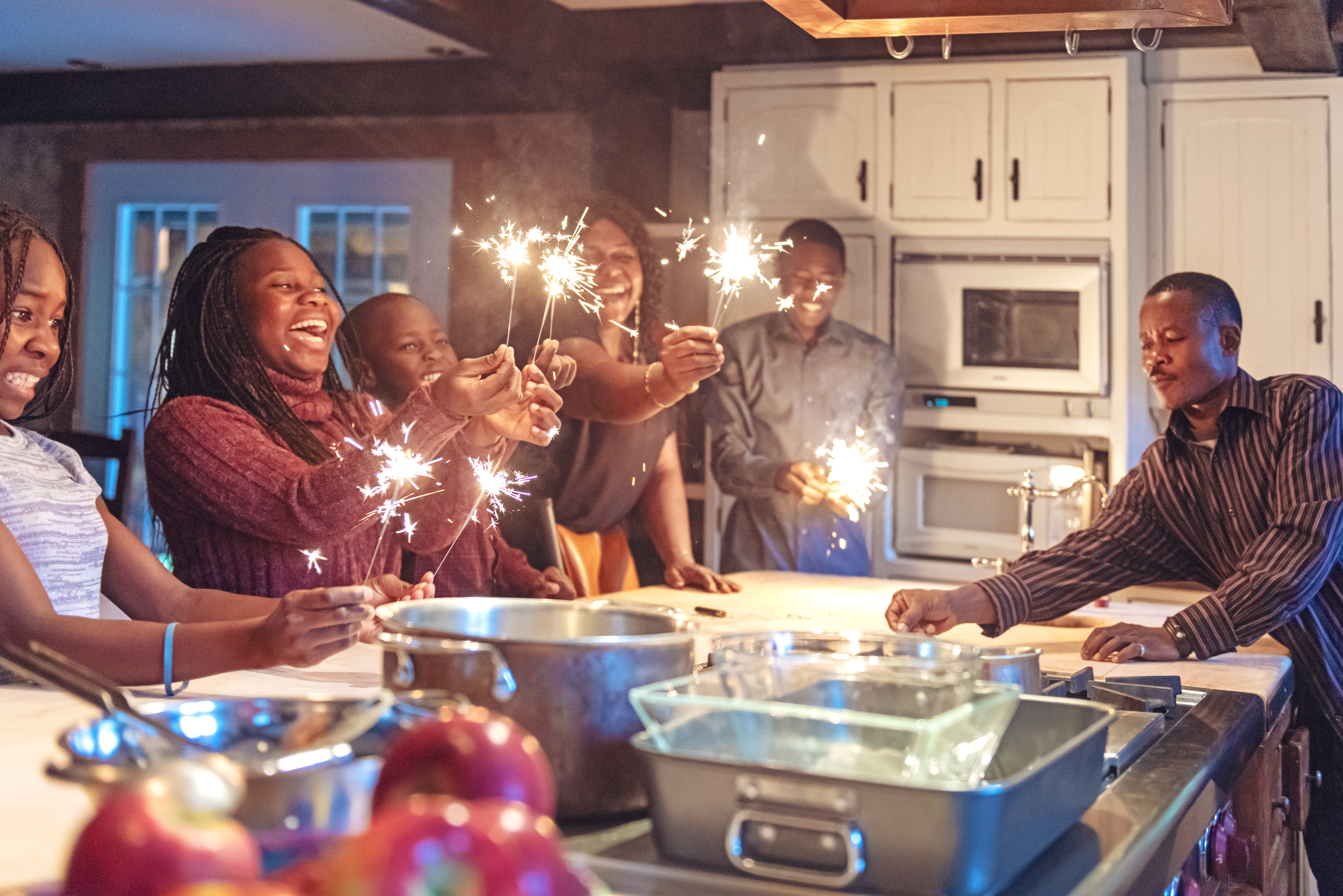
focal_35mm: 40
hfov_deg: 48.5
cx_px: 672
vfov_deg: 33.4
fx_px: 1492
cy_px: 448
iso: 5000
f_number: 2.8
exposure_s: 1/125
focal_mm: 40
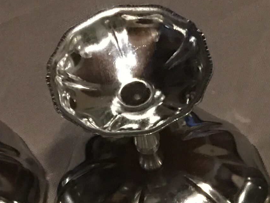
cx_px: 259
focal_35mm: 138
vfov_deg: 10.0
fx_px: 1076
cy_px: 407
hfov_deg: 14.1
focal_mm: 4.15
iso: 100
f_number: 2.2
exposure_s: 1/8
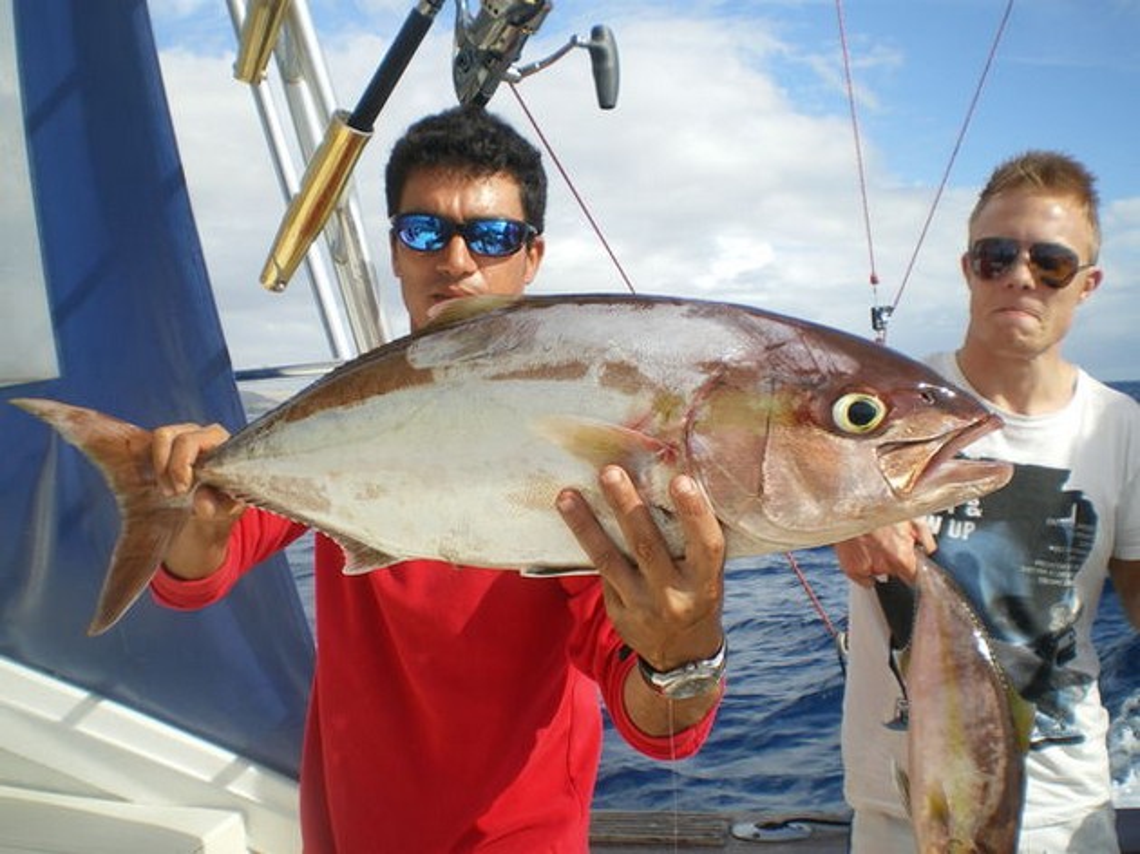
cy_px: 427
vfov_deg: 39.6
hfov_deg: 51.4
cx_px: 570
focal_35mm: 36
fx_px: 1185
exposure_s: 1/320
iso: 50
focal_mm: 6.3
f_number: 4.6
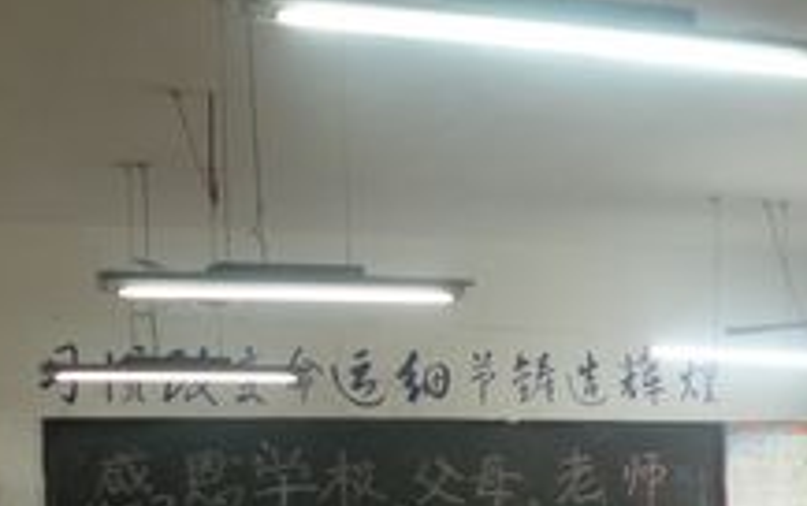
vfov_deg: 18.2
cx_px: 353
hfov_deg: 31.0
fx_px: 1453
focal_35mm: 66
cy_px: 686
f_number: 2.8
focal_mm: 4.7
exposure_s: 1/54.4
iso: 166
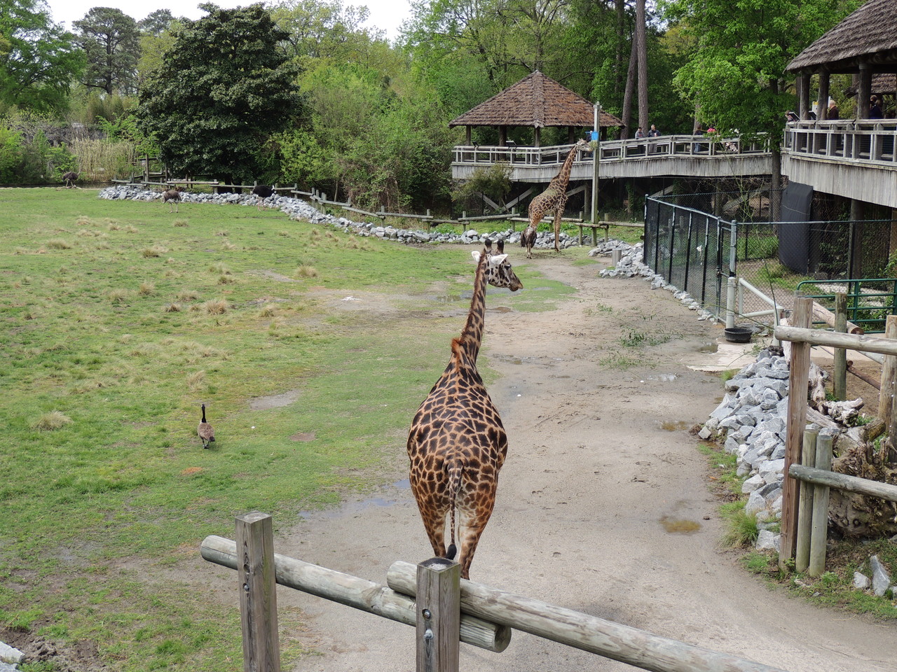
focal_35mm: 43
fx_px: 1114
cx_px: 448
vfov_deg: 33.6
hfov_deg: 43.9
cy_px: 336
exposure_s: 1/500
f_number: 3.4
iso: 100
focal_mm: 7.6
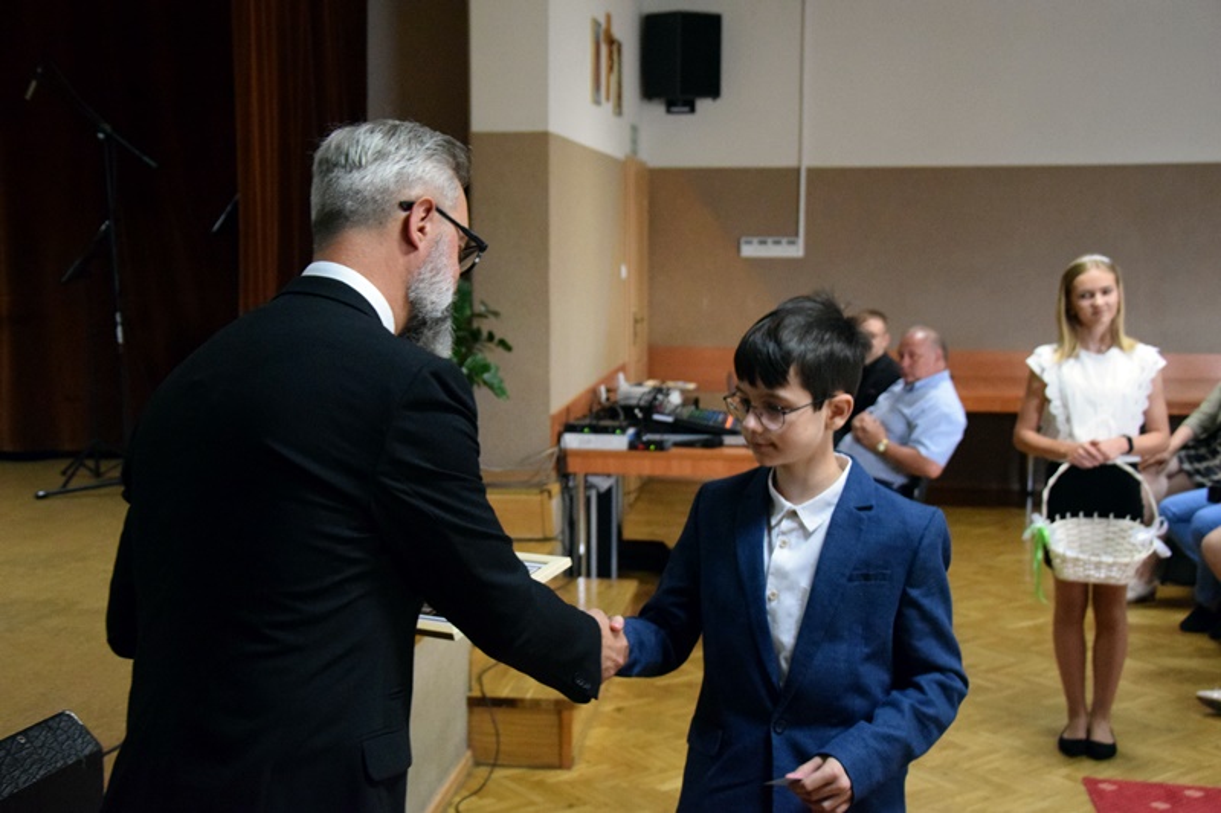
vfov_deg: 28.1
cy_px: 406
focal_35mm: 48
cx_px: 610
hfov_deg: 41.1
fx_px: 1628
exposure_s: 1/100
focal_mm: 32
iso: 5000
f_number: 4.5
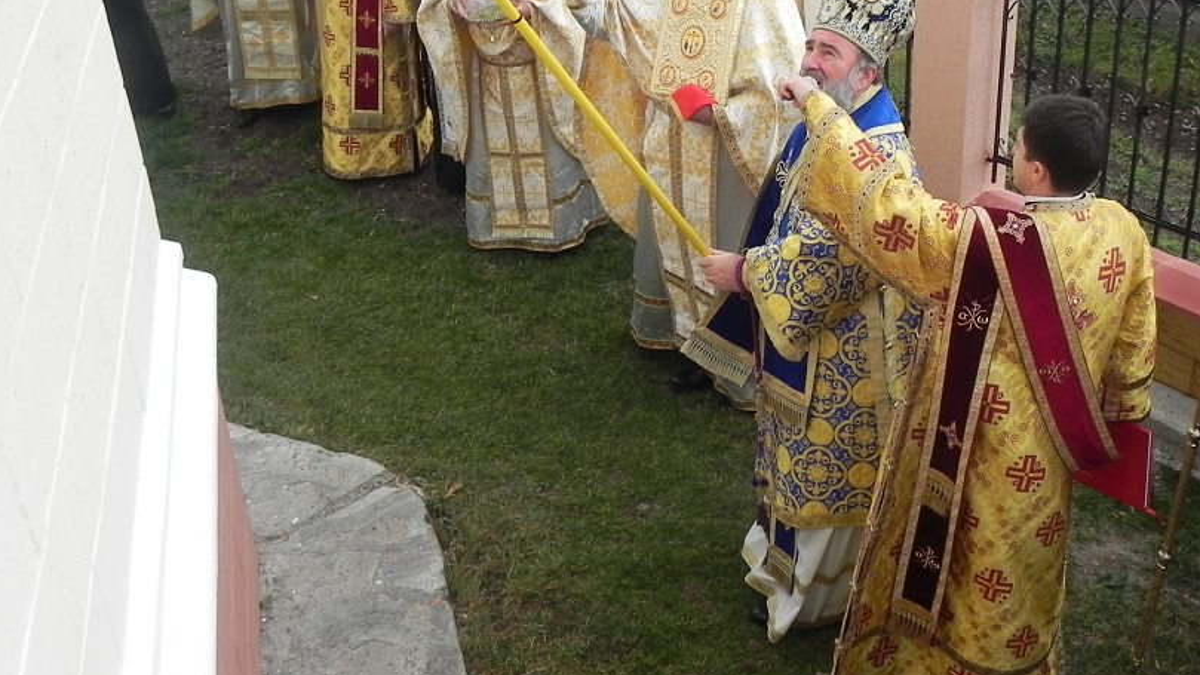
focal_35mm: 42
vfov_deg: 28.2
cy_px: 224
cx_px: 740
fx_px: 1336
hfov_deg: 48.0
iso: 160
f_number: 5
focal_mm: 4.6
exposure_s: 1/157
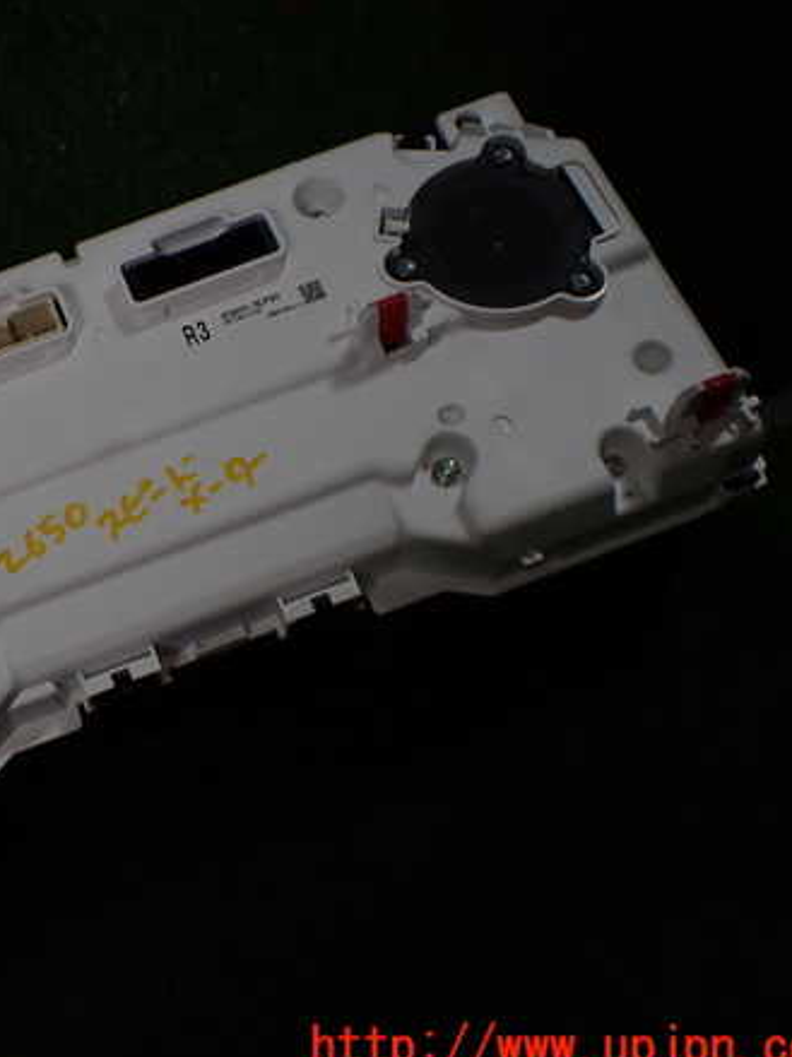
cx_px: 132
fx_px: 1251
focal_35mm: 41
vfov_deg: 45.8
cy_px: 537
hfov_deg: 33.8
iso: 100
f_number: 2.3
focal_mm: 5.4
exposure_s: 1/200
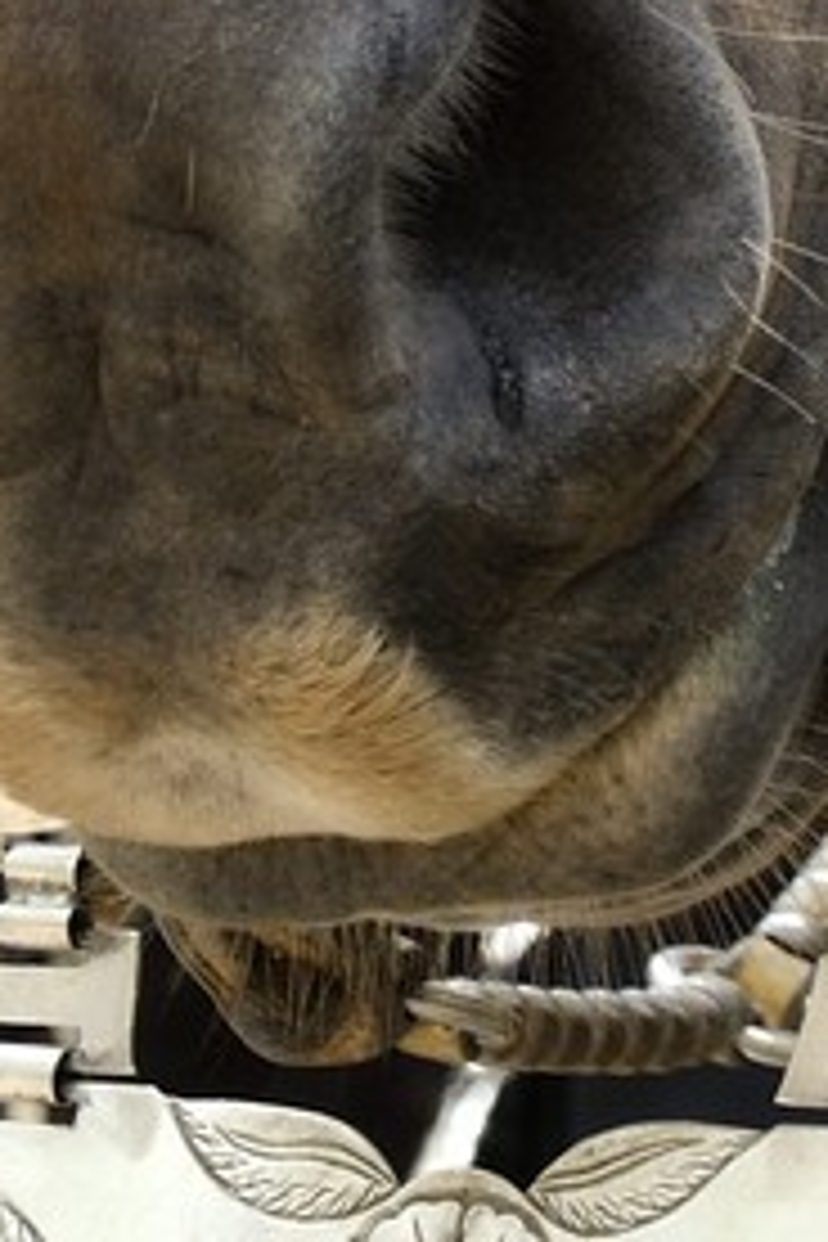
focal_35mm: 360
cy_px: -846
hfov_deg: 3.8
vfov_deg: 5.6
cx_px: 1642
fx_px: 12419
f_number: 8
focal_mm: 62
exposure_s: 1/200
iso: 400
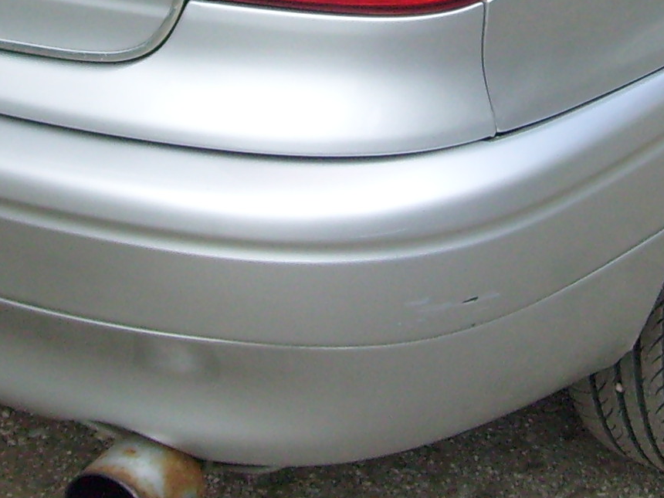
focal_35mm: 125
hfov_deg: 15.7
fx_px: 2398
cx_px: 480
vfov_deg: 11.6
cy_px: -139
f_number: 7.1
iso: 80
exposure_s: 1/60
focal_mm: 5.8
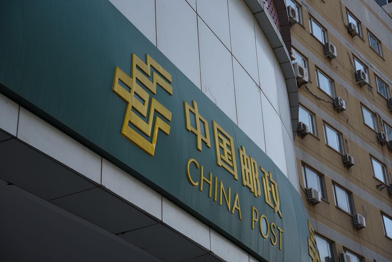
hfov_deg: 29.6
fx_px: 741
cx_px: 196
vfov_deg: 20.0
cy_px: 131
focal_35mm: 68
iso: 100
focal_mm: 68
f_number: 5
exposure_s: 1/250
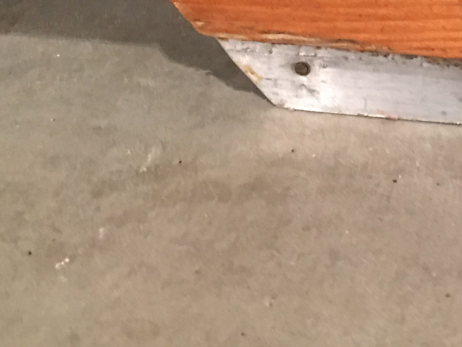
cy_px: -47
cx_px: 540
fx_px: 1041
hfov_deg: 23.1
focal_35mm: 78
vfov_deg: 18.1
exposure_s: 1/8
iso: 160
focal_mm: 4.15
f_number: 2.2
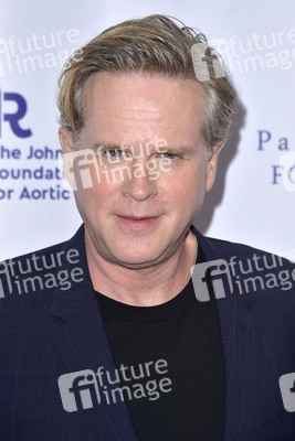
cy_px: 220
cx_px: 148
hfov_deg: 9.2
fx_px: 1842
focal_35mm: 150
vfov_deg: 13.7
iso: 400
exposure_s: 1/250
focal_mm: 150
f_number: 6.3
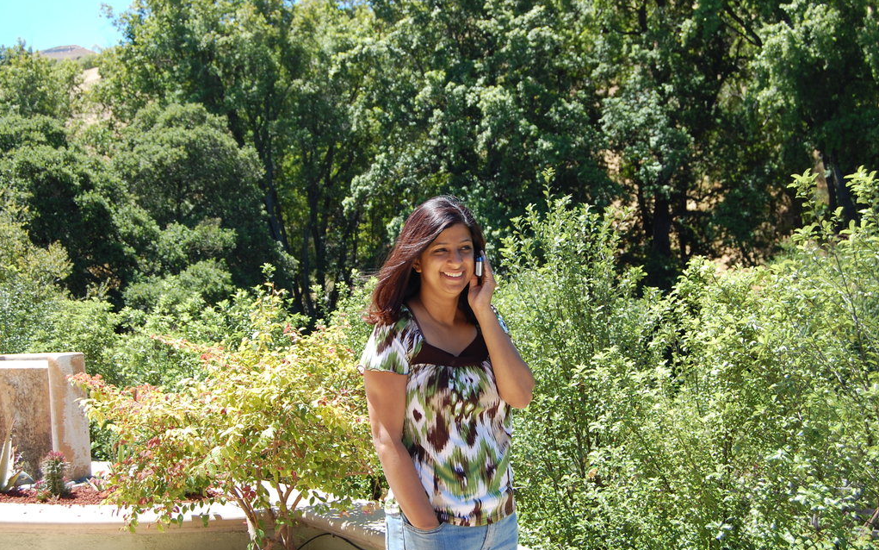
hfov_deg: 42.2
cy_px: 289
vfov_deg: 27.1
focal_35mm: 48
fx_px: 1138
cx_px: 439
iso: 200
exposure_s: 1/200
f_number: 7.1
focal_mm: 31
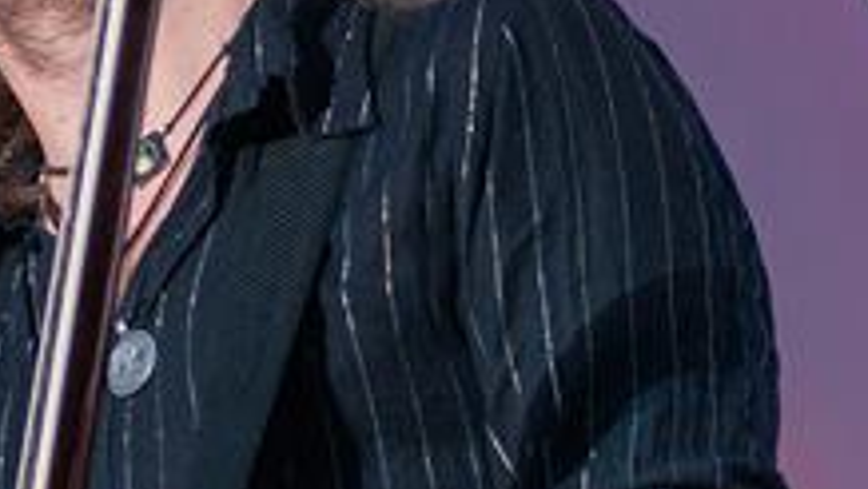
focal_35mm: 414
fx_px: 9536
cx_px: 645
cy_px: 266
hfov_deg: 5.2
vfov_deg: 2.9
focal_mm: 80
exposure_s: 1/640
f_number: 4
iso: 640
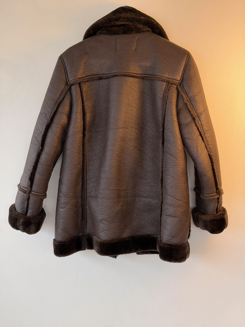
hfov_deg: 30.3
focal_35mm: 48
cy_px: 164
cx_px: 122
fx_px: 453
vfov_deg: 39.7
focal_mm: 6.76
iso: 100
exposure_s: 1/60
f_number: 1.78
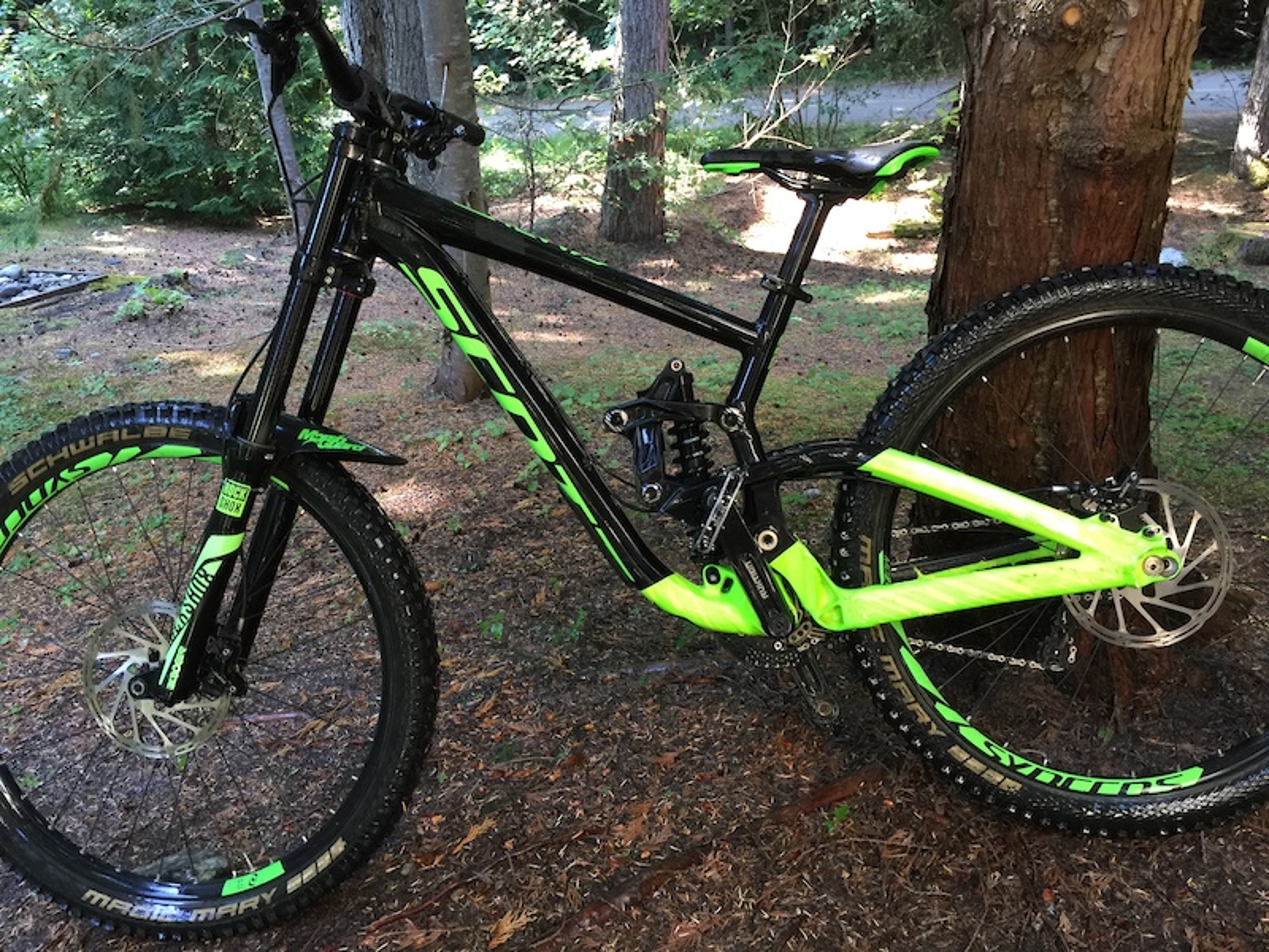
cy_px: 476
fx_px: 1063
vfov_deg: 48.2
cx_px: 634
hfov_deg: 61.7
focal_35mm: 29
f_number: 2.2
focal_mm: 4.15
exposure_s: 1/15
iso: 40
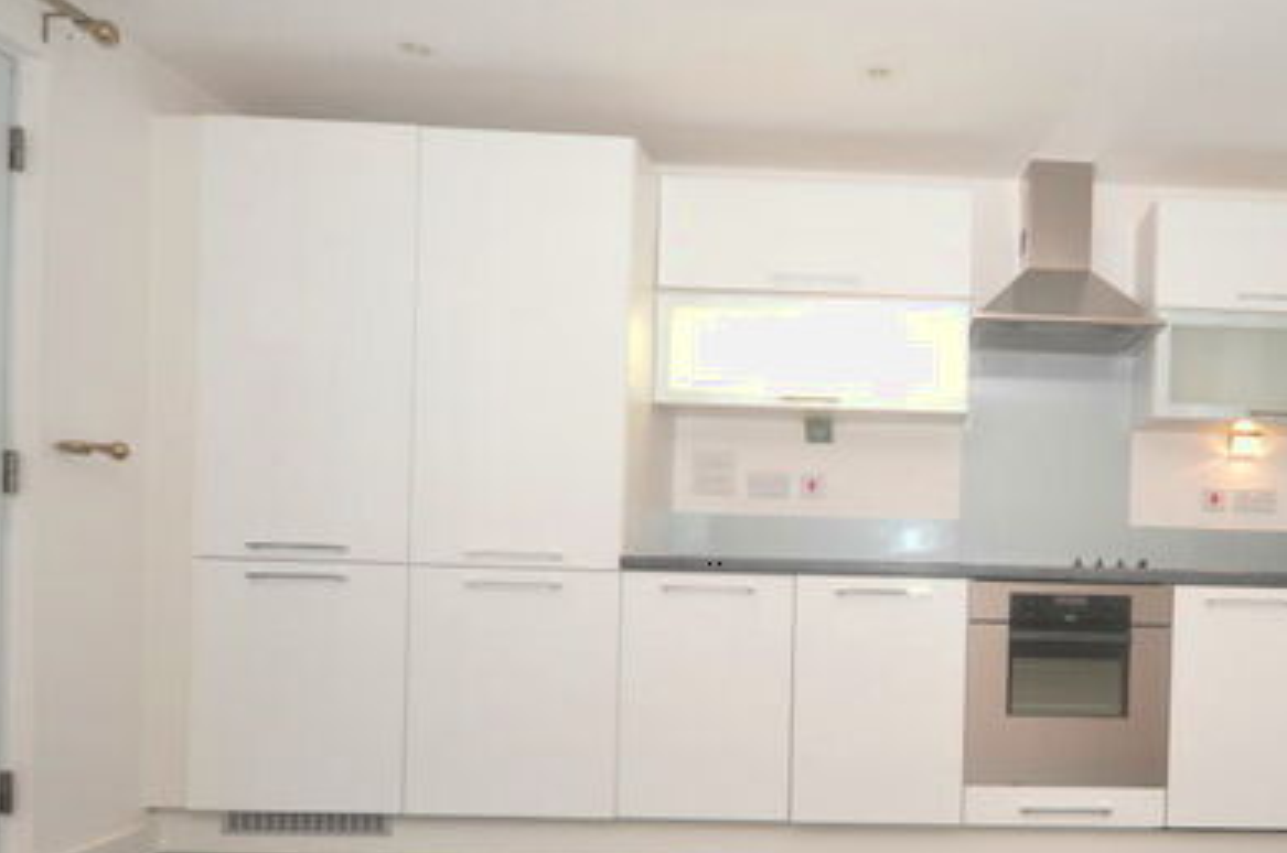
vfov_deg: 47.2
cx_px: 979
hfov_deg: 63.2
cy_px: 547
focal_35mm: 27
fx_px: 964
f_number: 4
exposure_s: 1/60
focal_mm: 10
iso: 800
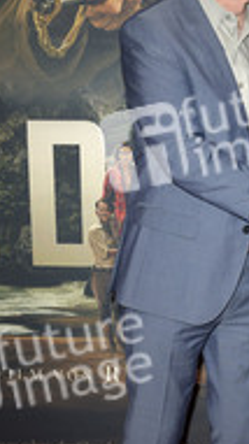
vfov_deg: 31.0
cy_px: 253
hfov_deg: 17.0
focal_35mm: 68
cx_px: 286
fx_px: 801
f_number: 5.6
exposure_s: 1/250
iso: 250
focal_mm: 31
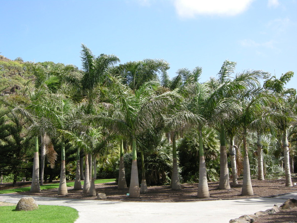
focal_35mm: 48
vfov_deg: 30.3
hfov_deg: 39.7
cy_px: 112
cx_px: 148
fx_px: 412
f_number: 4.9
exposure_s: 1/173
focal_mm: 10.1
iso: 64
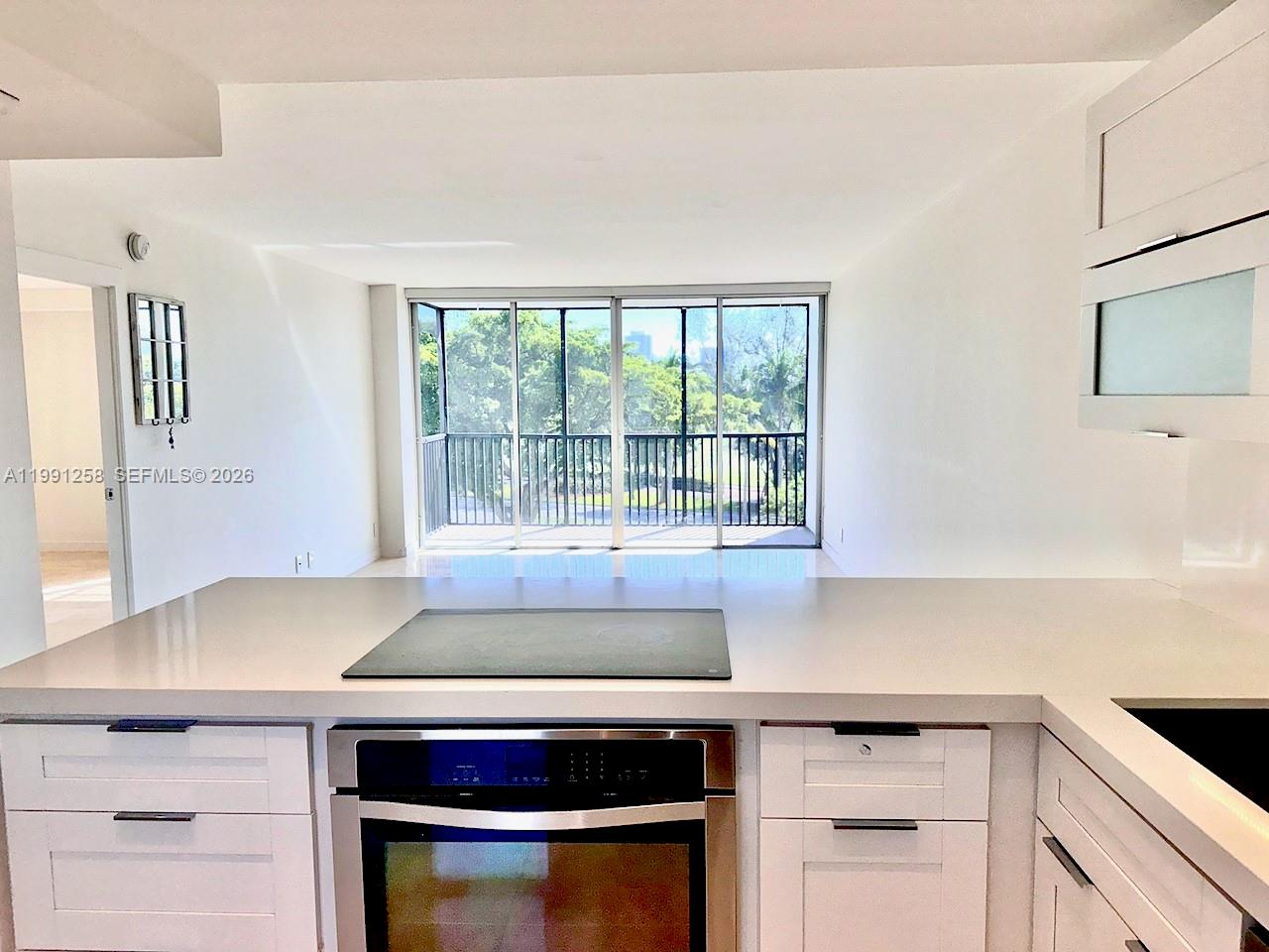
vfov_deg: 56.8
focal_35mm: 24
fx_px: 880
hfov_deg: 71.6
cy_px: 476
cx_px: 634
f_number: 1.78
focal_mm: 6.86
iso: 50
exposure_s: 1/1988
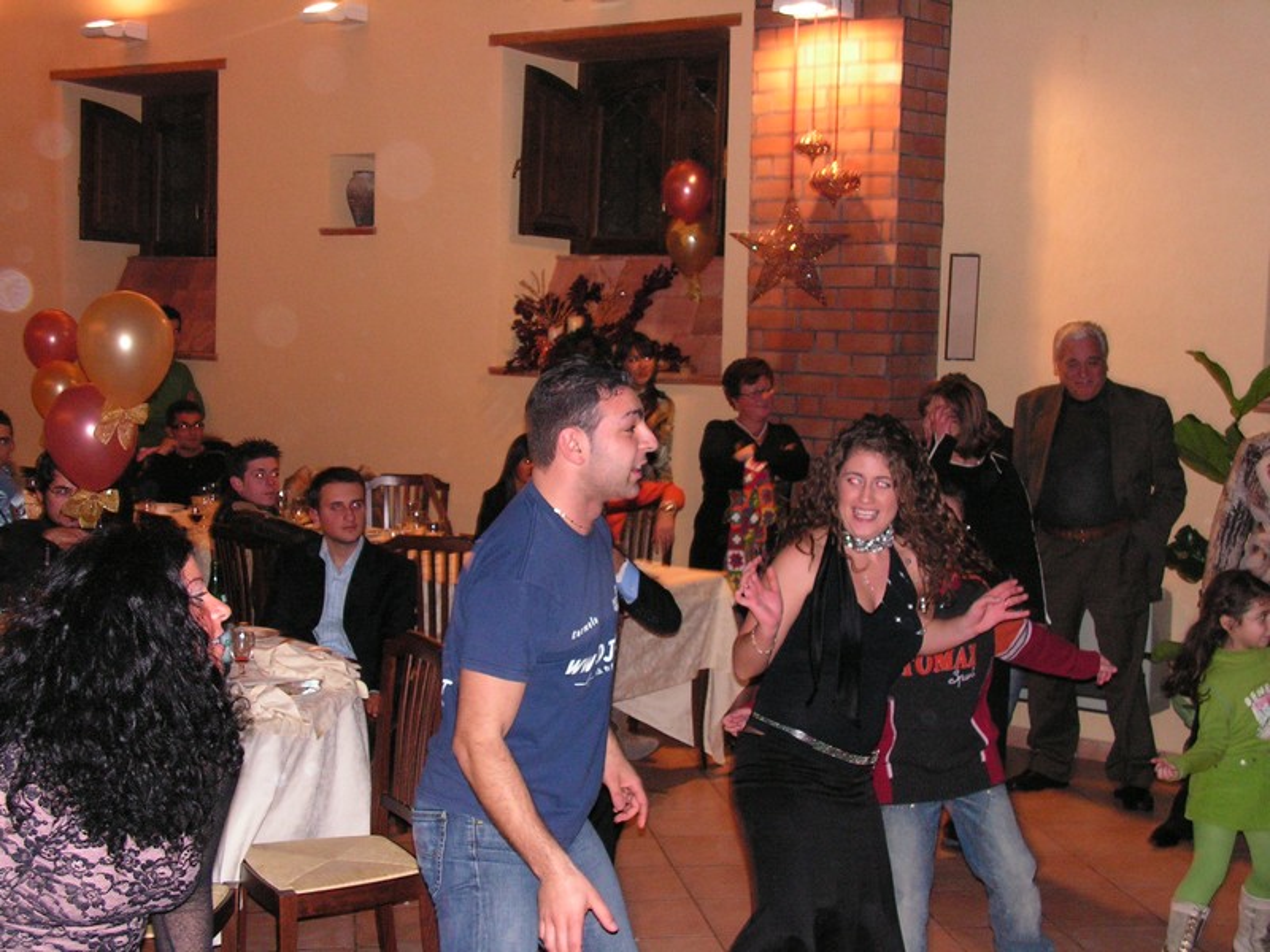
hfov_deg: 38.2
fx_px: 1834
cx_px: 635
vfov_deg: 29.1
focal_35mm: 50
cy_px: 476
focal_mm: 8.4
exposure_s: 1/40
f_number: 3.2
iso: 200
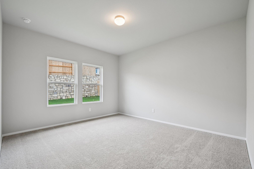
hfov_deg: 100.4
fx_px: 106
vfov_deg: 77.3
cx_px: 127
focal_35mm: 15
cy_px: 84
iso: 400
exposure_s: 1/60
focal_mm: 10
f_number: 8
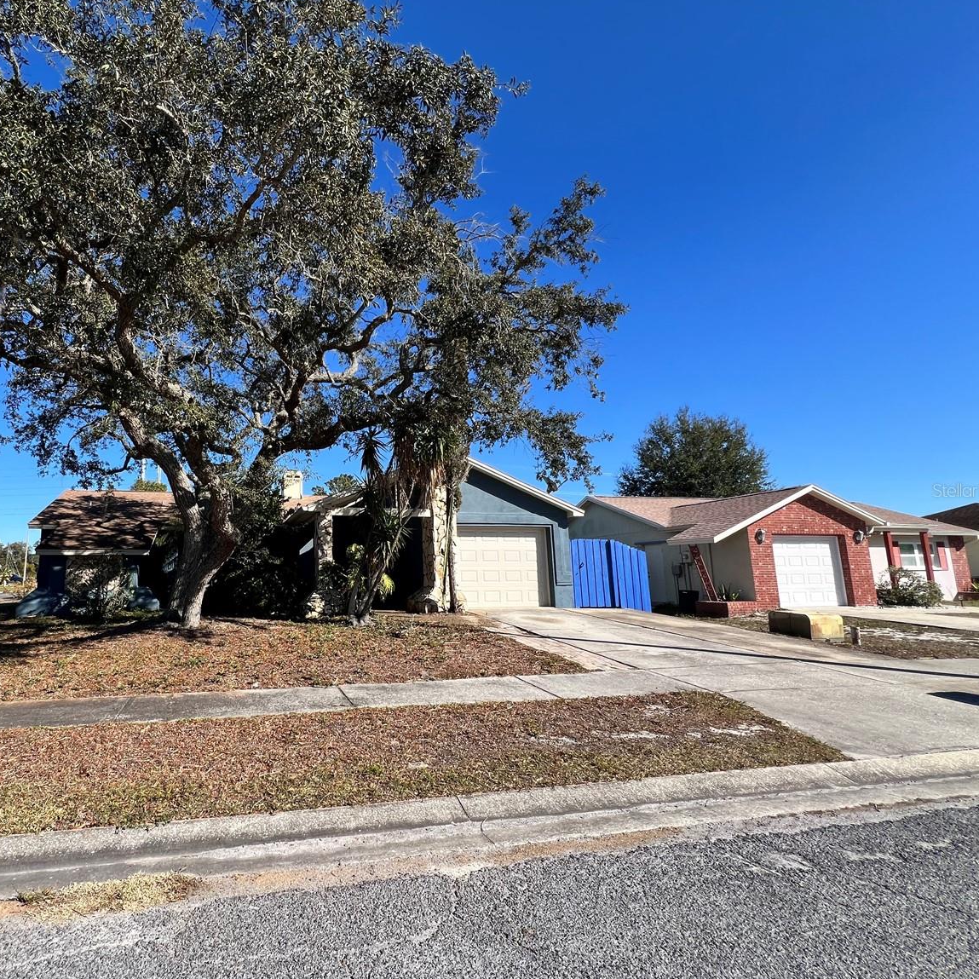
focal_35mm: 16
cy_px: 490
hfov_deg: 84.6
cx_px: 331
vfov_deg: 87.4
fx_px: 512
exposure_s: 1/1043
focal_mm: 1.57
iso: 32
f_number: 1.8
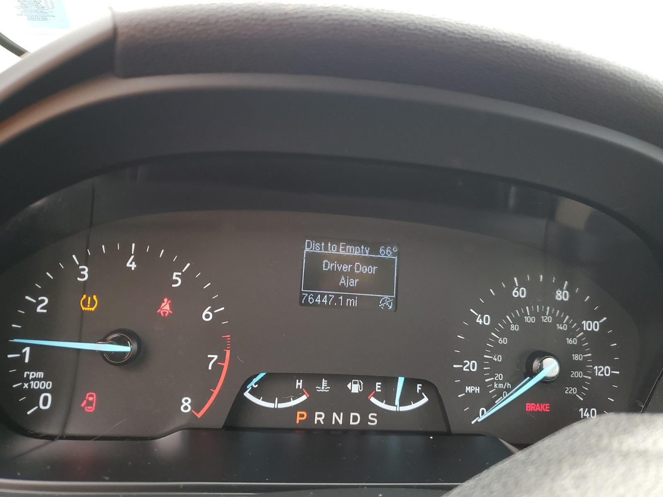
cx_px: 332
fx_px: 498
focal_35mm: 26
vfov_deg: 53.1
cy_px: 248
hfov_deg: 67.3
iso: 64
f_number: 1.5
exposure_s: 1/120
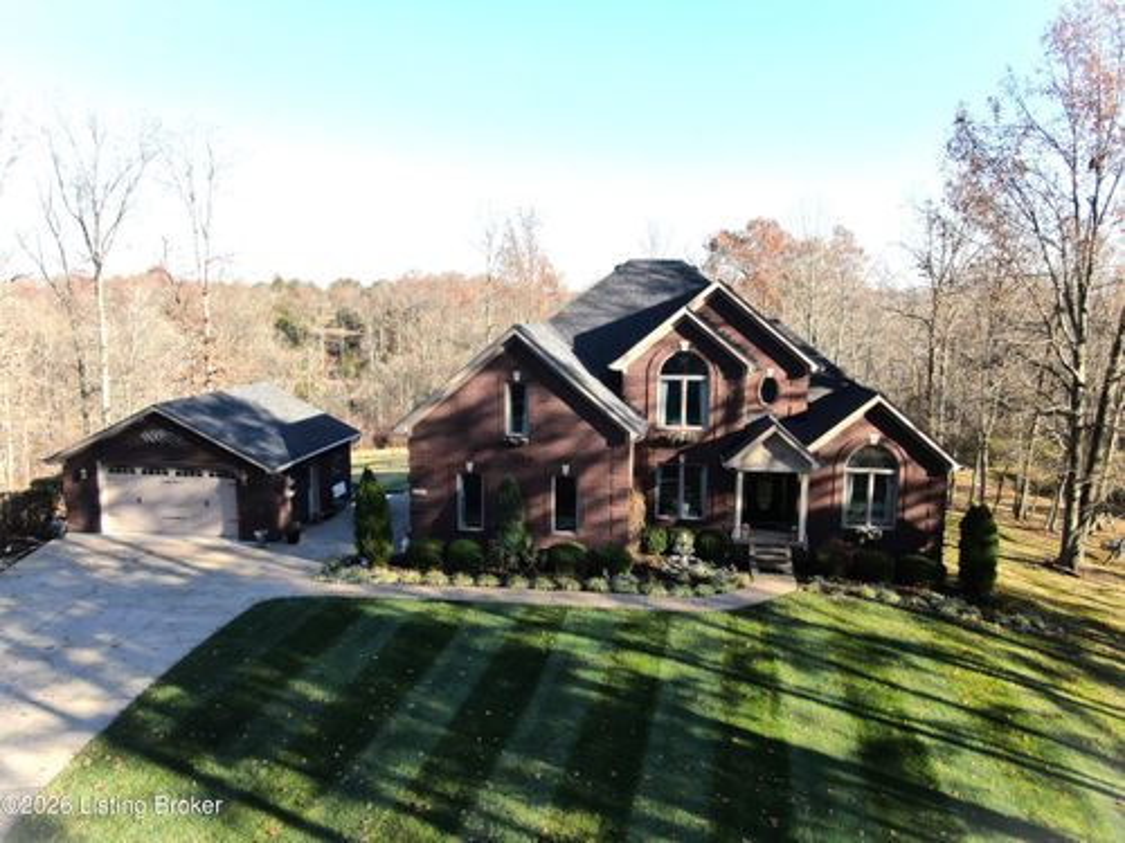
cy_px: 422
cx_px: 562
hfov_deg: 67.3
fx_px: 845
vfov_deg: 53.1
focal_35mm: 26
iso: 100
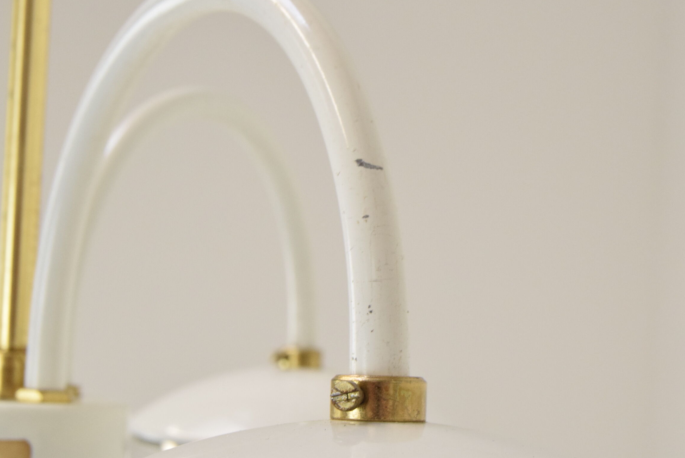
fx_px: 1562
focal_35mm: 82
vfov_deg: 16.7
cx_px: 368
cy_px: 187
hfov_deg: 24.7
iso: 1600
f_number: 14
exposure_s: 1/100
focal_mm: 42
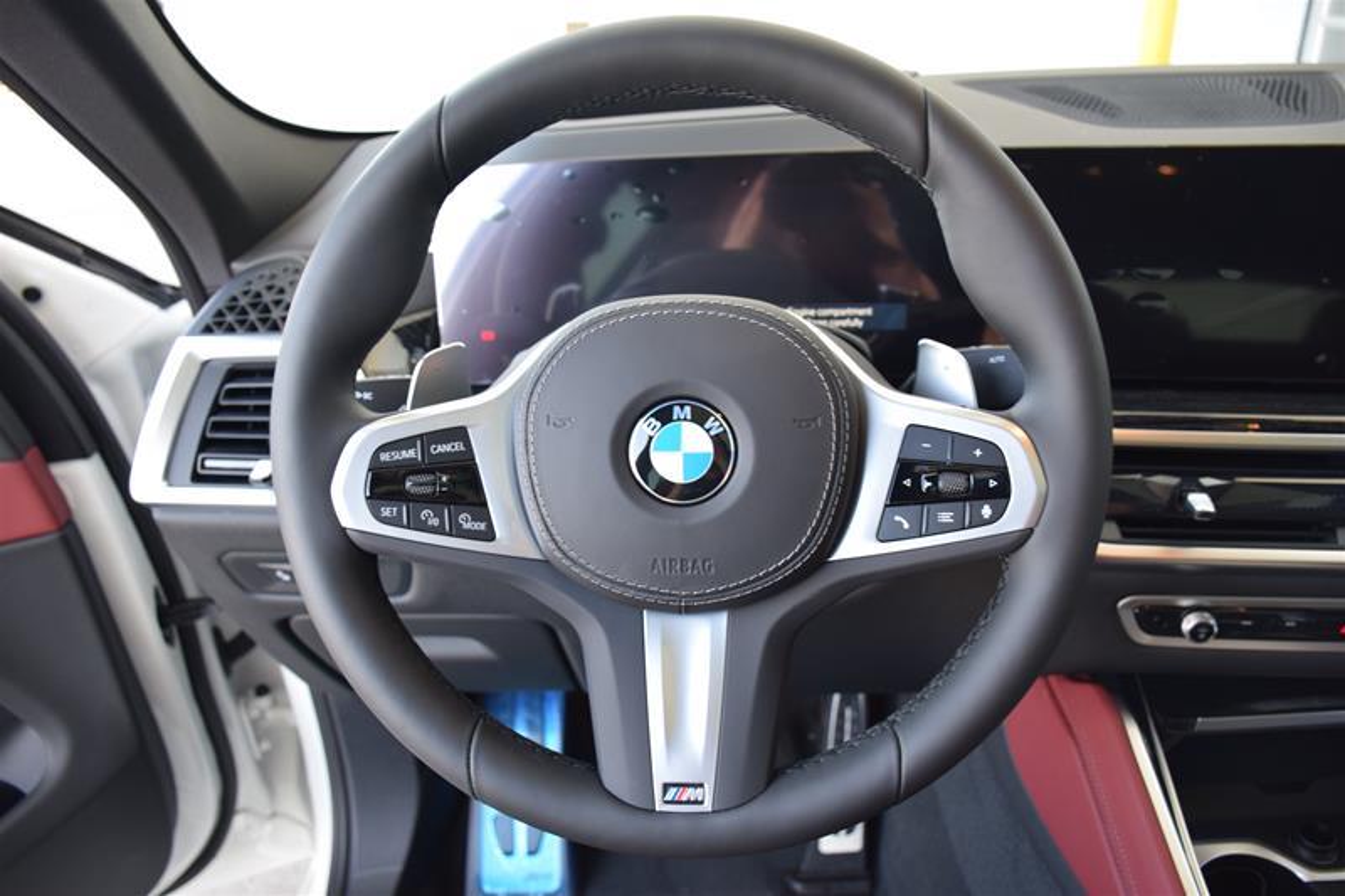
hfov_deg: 67.4
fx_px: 1008
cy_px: 448
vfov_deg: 47.9
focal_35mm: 27
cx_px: 672
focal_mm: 18
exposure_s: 1/60
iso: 450
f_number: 4
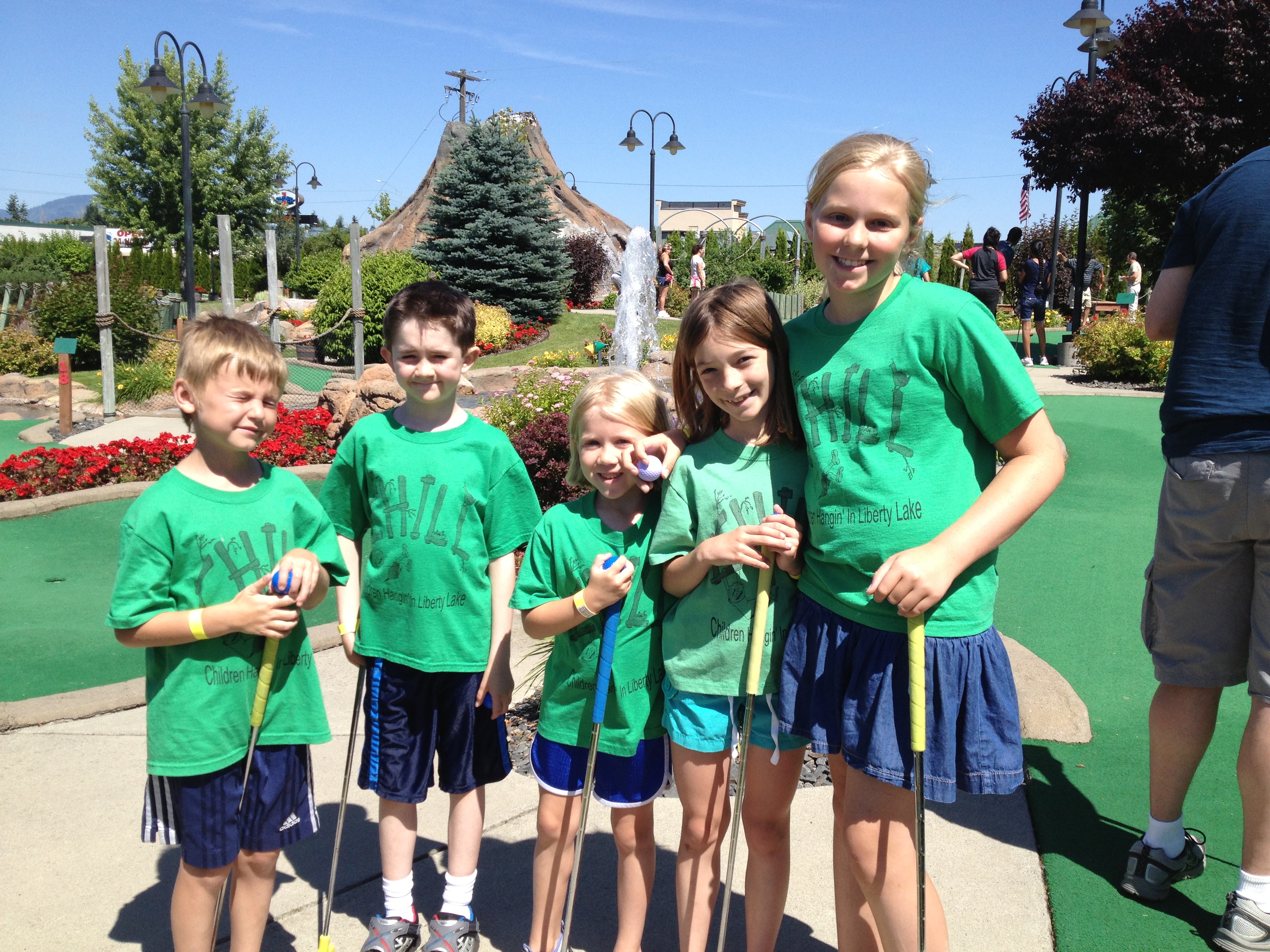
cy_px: 476
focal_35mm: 35
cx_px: 635
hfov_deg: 52.6
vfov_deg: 40.7
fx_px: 1284
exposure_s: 1/1453
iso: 50
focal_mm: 4.28
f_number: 2.4
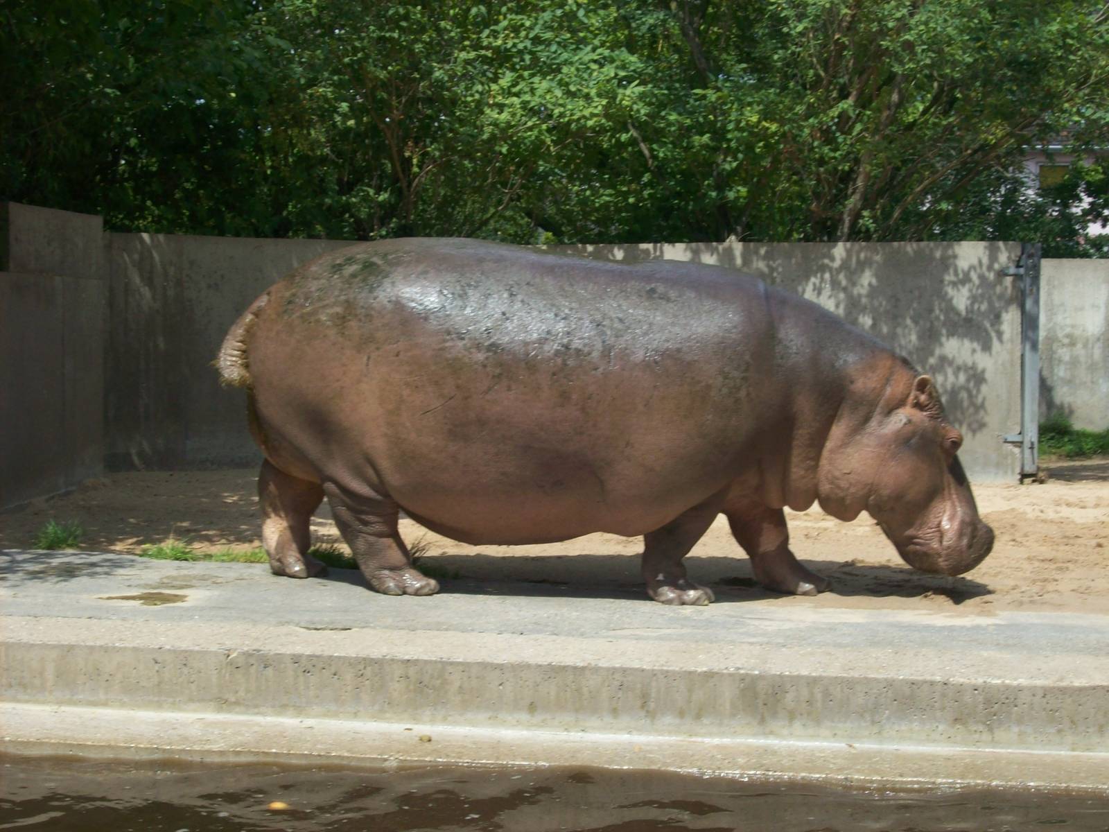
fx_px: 2243
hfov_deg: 27.8
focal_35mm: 70
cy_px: 416
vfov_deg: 21.0
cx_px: 554
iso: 80
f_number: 6.7
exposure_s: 1/248
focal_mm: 11.6
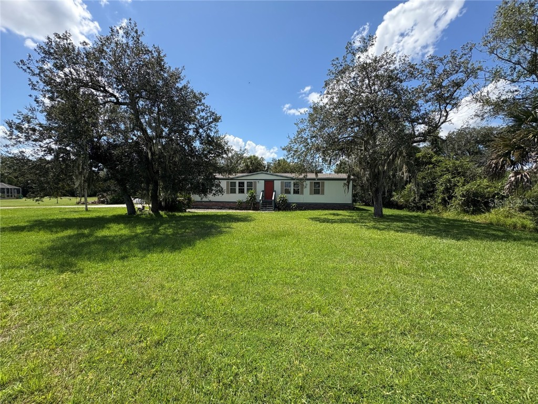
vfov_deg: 85.7
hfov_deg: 102.1
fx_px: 218
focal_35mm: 14
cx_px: 269
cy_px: 202
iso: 64
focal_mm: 2.22
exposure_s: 1/1420
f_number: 2.2
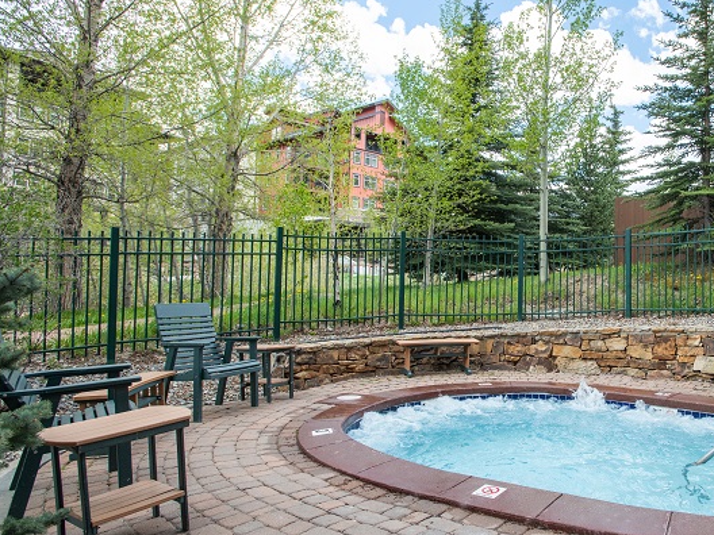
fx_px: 536
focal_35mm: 26
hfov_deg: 63.1
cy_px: 268
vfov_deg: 53.1
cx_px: 542
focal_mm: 17
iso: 400
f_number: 5.6
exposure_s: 1/350
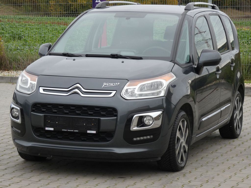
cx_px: 126
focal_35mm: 117
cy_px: 94
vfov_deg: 12.7
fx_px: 848
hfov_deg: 16.8
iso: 80
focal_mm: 21
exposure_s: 1/100
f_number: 5.6
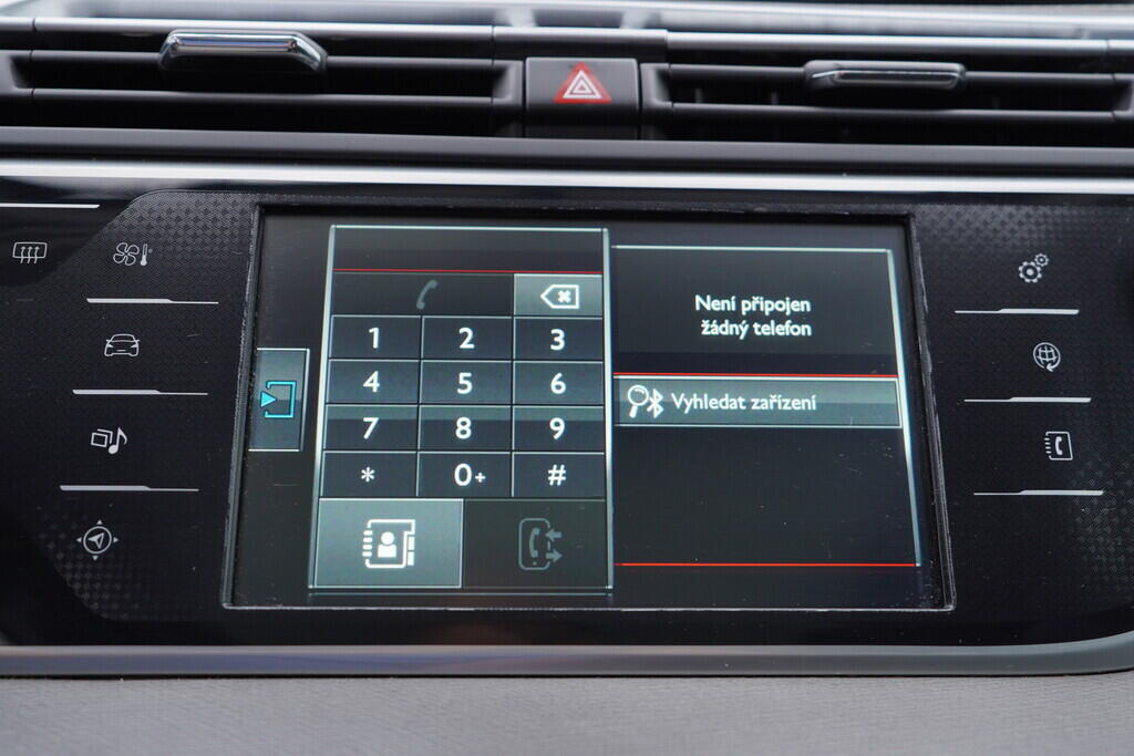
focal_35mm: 36
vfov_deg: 36.9
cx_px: 567
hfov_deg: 53.1
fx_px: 1134
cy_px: 378
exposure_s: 1/50
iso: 125
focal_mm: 24
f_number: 3.2
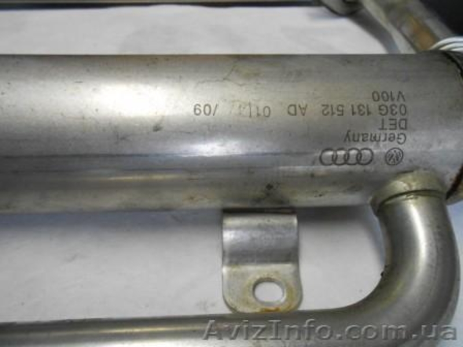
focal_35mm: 26
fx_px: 348
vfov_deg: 53.1
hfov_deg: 67.3
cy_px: 174
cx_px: 232
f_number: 3.5
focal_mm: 4.6
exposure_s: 1/125
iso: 500
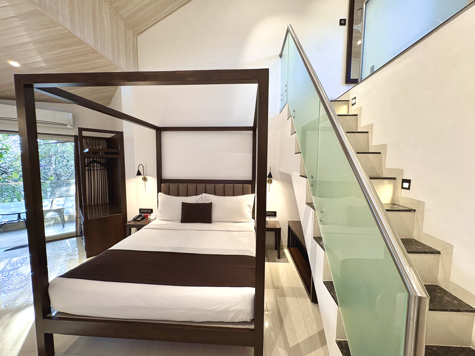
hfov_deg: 102.1
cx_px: 238
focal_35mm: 14
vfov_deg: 85.7
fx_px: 192
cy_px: 178
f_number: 2.2
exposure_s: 1/99
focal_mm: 2.22
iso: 200
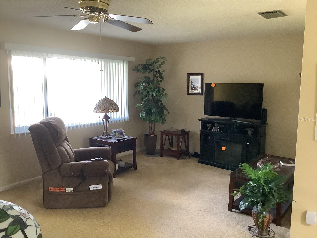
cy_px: 119
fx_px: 284
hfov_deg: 58.4
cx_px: 158
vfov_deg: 45.4
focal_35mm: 31
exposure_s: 1/50
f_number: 2.4
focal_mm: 3.3
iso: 320
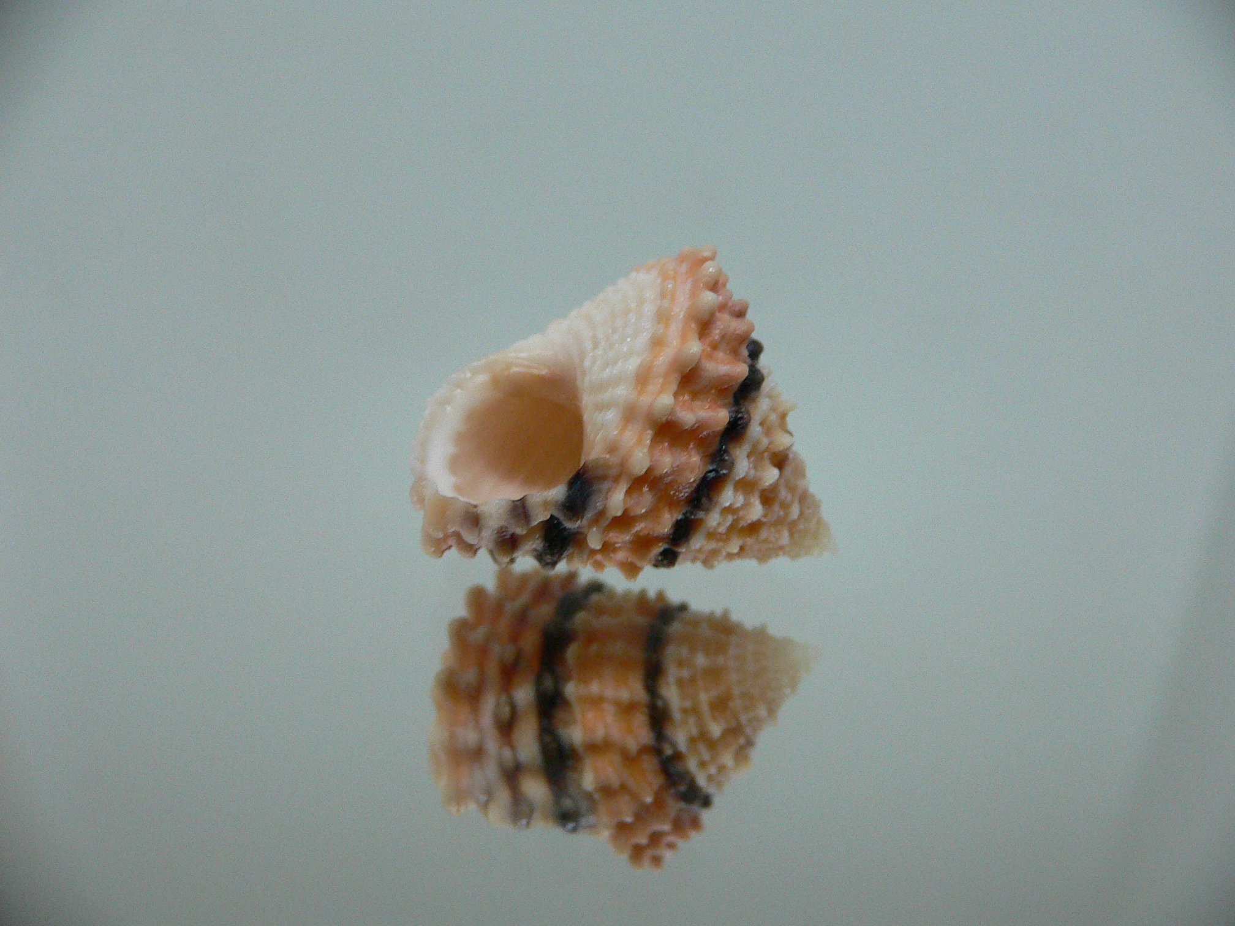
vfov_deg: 40.7
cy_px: 463
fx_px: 1249
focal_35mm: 35
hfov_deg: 52.6
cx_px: 618
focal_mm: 4.6
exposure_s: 1/60
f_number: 2.8
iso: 200
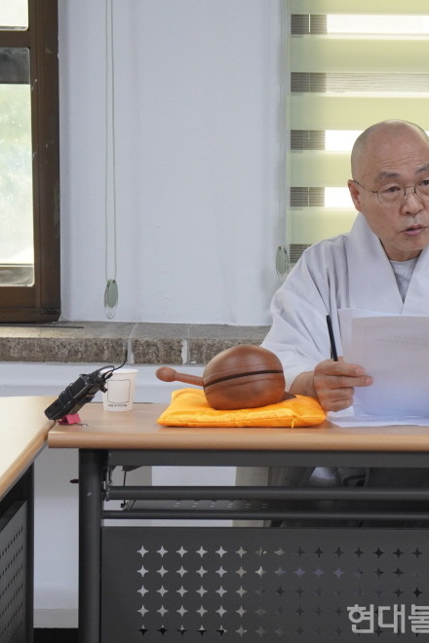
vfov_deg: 12.9
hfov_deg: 8.6
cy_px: 323
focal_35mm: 159
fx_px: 2842
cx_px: 392
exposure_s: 1/160
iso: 1250
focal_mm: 70
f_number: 4
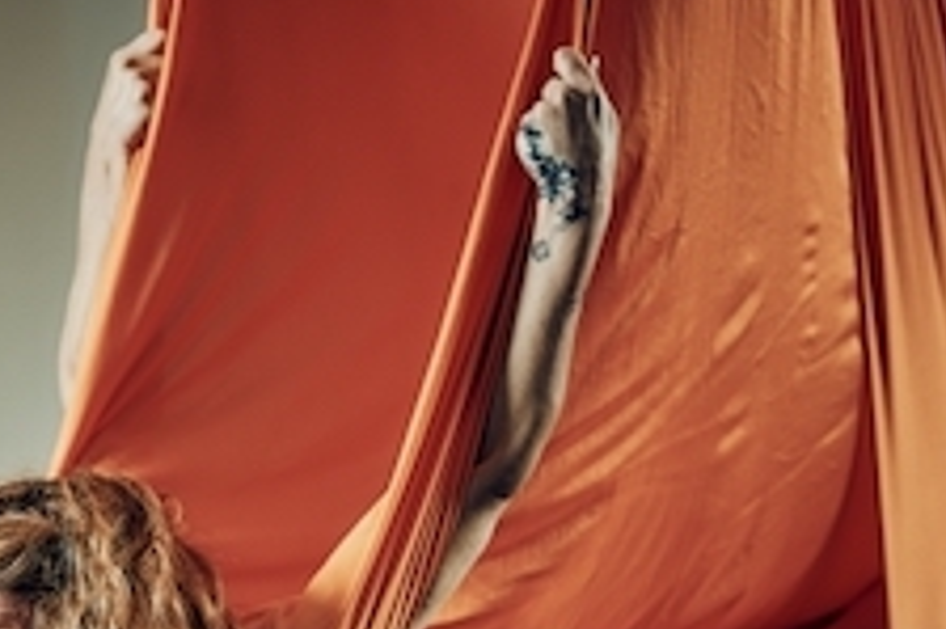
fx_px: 3755
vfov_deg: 9.5
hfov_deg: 14.3
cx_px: 203
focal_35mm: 143
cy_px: 749
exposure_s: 1/200
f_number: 1.8
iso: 100
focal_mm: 50
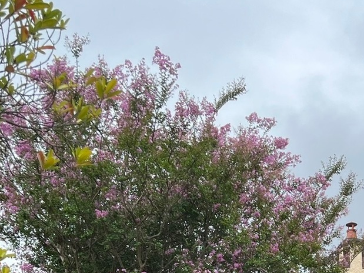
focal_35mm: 84
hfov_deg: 23.1
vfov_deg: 16.7
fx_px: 883
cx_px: 268
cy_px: 345
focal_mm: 5.7
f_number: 1.5
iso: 50
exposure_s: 1/2083
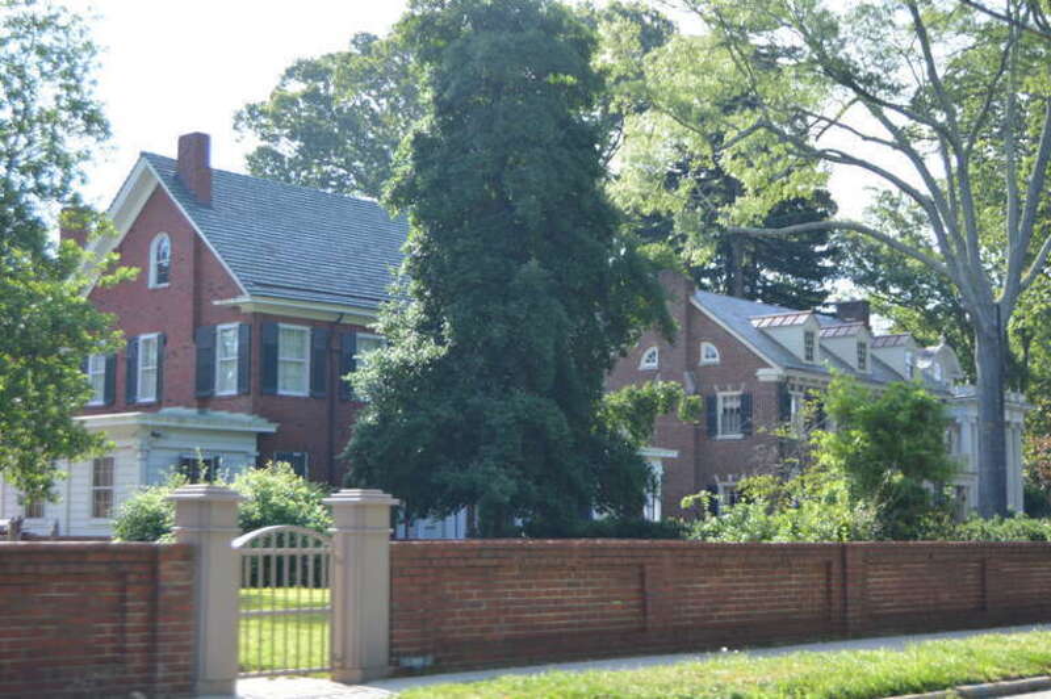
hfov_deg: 35.1
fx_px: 1663
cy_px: 350
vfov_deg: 23.7
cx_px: 526
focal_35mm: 57
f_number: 6.3
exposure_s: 1/160
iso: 100
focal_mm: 38
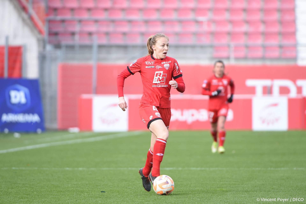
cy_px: 102
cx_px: 153
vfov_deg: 3.4
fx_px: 3400
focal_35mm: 400
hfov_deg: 5.2
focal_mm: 400
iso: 640
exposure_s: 1/1000
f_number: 4.5
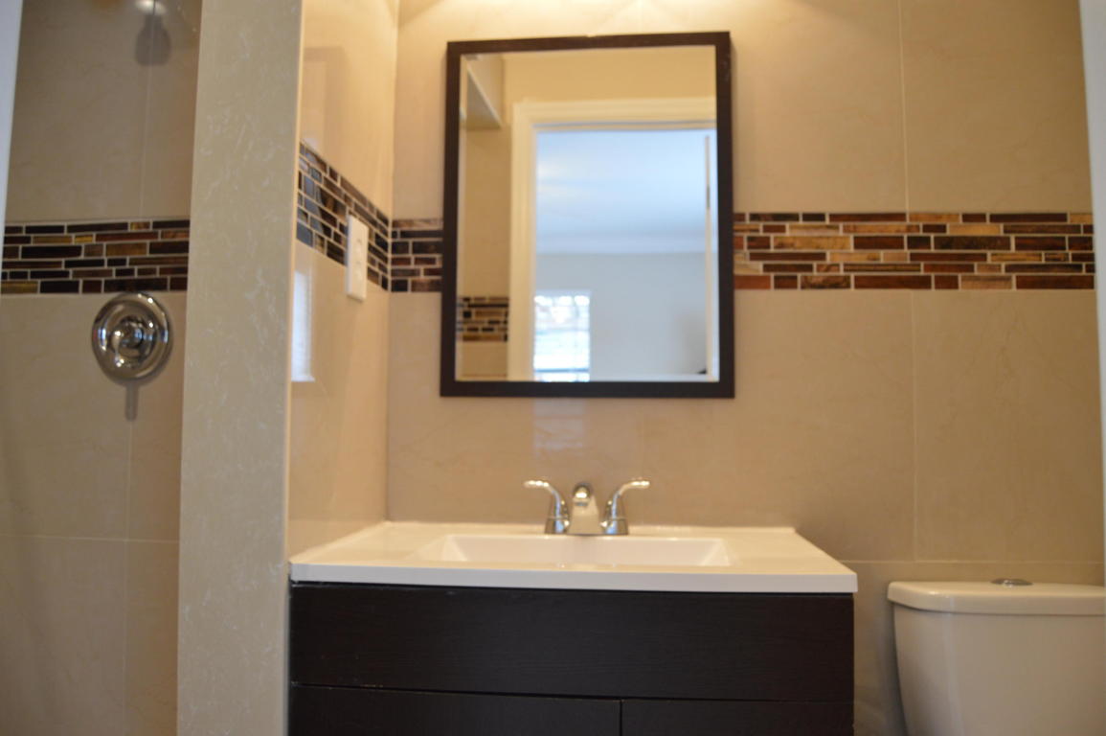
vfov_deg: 47.9
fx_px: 829
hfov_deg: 67.4
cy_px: 368
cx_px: 553
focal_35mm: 27
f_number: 3.5
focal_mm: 18
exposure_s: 1/60
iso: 720
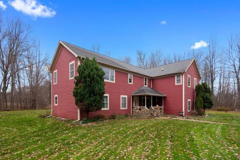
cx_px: 126
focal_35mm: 18
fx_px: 120
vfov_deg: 67.4
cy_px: 81
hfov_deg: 89.9
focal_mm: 17
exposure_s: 1/100
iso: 400
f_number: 9
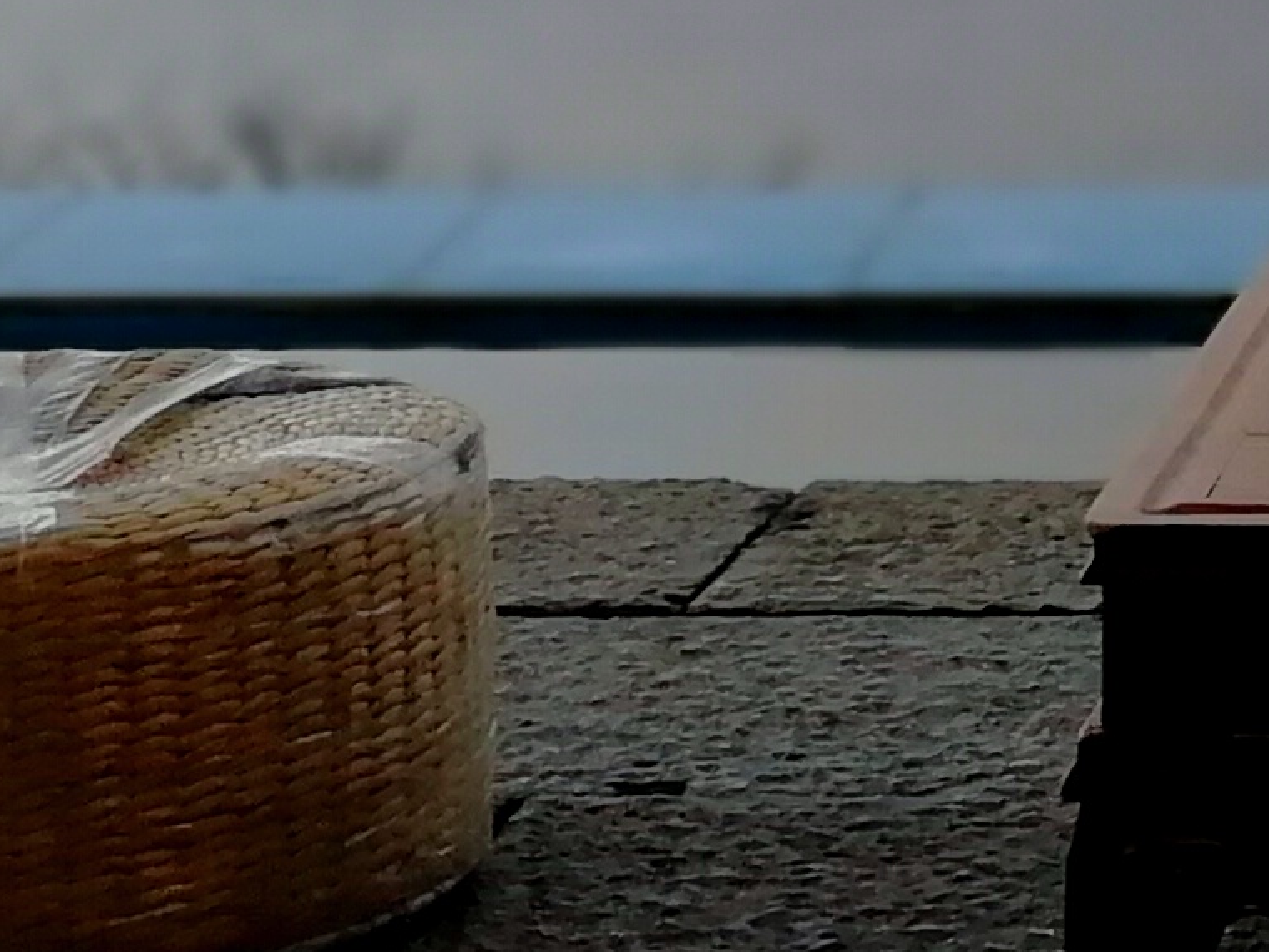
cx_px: 1760
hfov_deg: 13.4
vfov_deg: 10.1
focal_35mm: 141
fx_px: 5169
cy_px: -618
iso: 125
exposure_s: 1/50
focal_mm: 3.95
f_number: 4
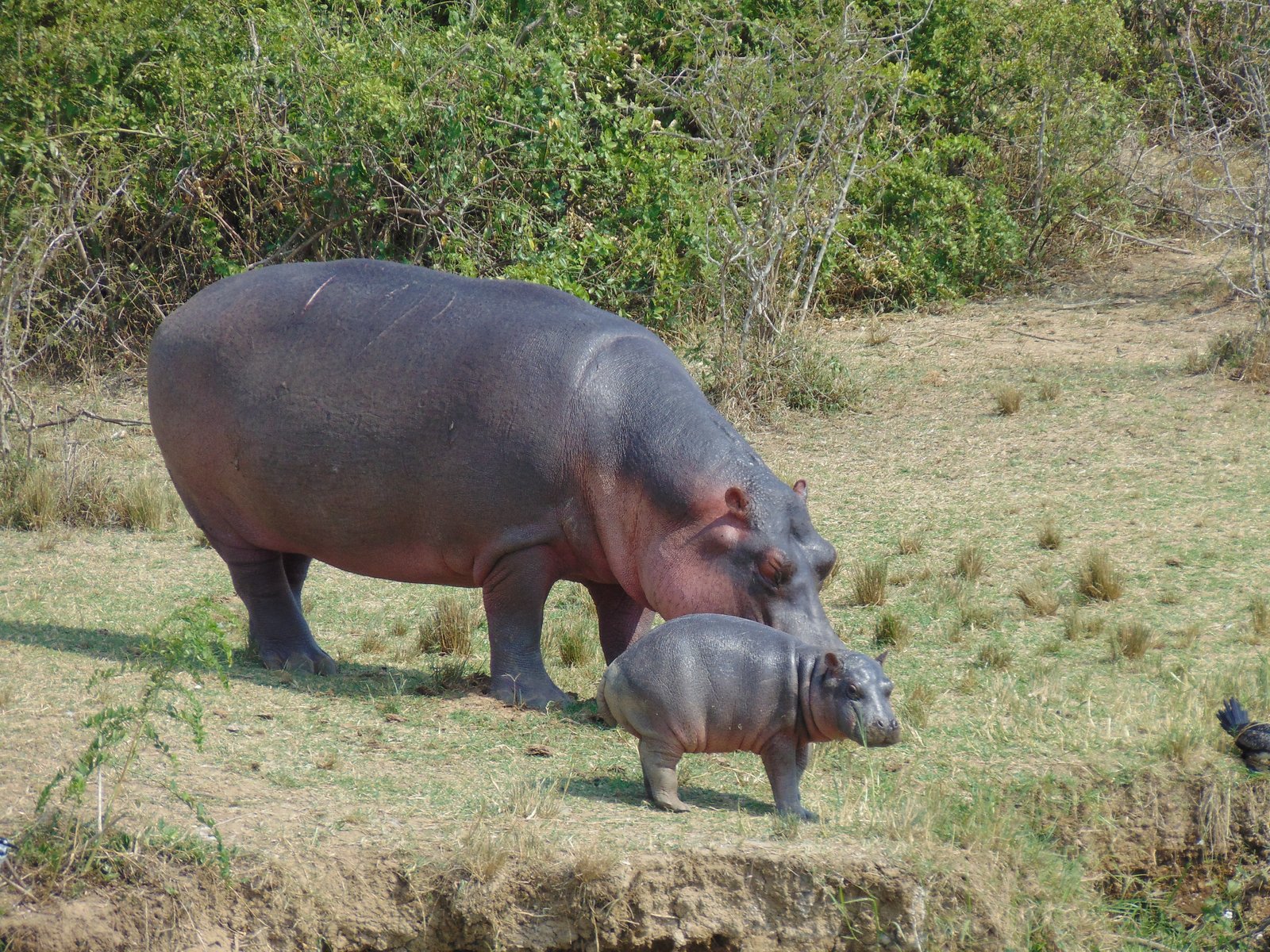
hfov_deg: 5.2
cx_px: 635
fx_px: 13905
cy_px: 476
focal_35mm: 379
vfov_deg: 3.9
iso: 80
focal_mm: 68
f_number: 4.2
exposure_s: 1/500
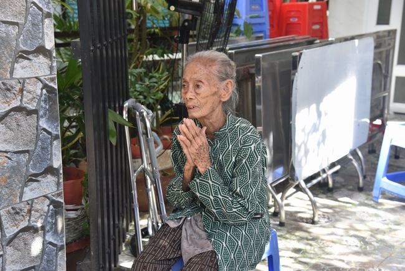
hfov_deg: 38.2
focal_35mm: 52
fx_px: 585
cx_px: 202
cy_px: 136
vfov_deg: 26.0
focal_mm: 52
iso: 400
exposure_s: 1/80
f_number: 4.5
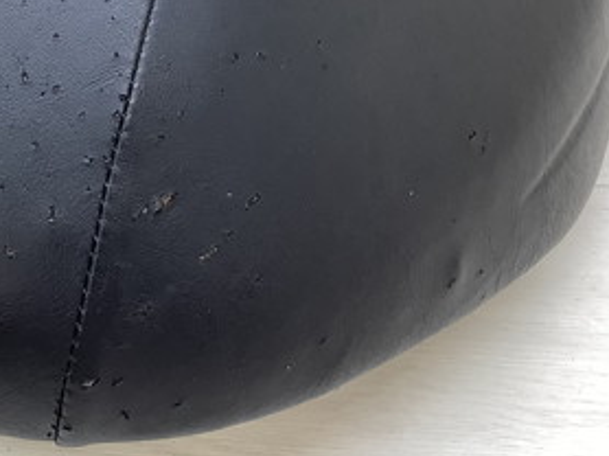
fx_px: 1178
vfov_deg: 21.2
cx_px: 149
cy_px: 2
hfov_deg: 28.5
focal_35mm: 67
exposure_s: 1/60
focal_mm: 3.3
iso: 64
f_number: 2.4
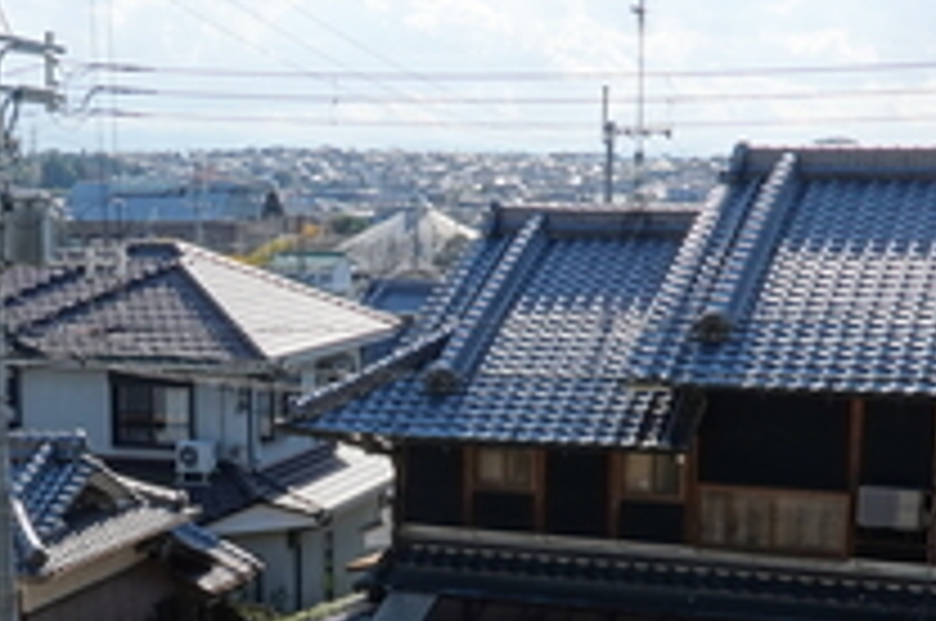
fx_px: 1921
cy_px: 601
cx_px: 324
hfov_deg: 27.2
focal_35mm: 74
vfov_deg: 18.0
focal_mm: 9
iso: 125
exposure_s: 1/125
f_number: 8
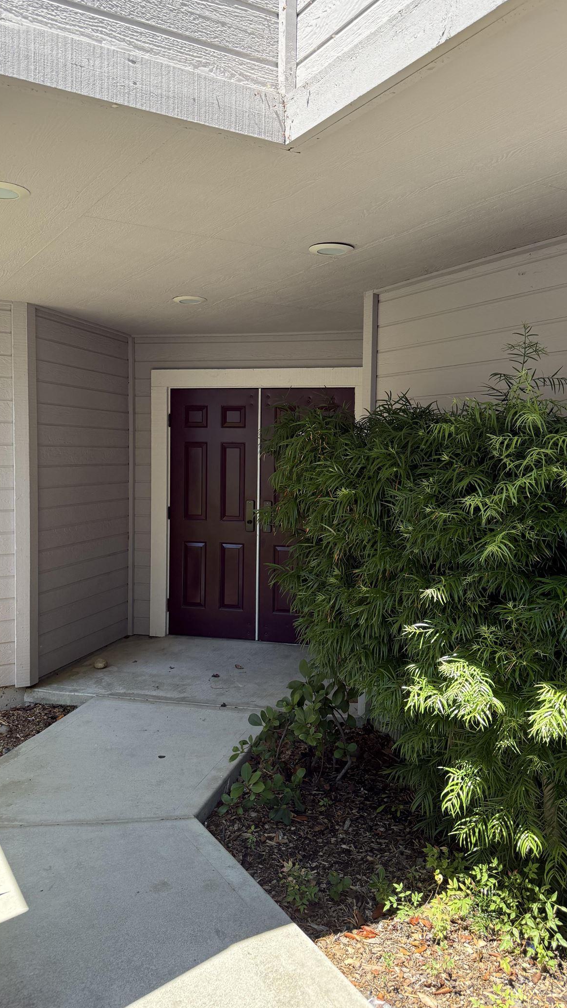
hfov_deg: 40.2
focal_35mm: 29
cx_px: 304
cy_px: 473
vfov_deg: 66.0
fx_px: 775
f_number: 1.78
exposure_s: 1/780
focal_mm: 6.76
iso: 100
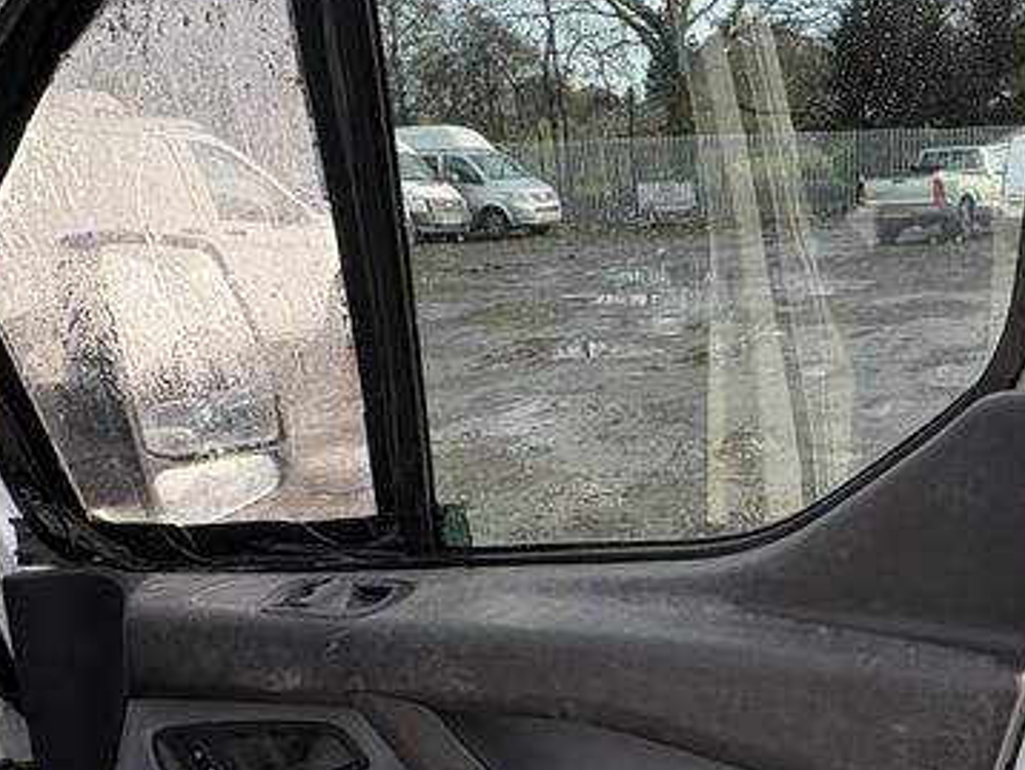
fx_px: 1037
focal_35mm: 35
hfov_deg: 49.3
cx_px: 830
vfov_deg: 39.7
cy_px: 575
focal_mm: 2.22
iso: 50
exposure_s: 1/464
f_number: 2.2
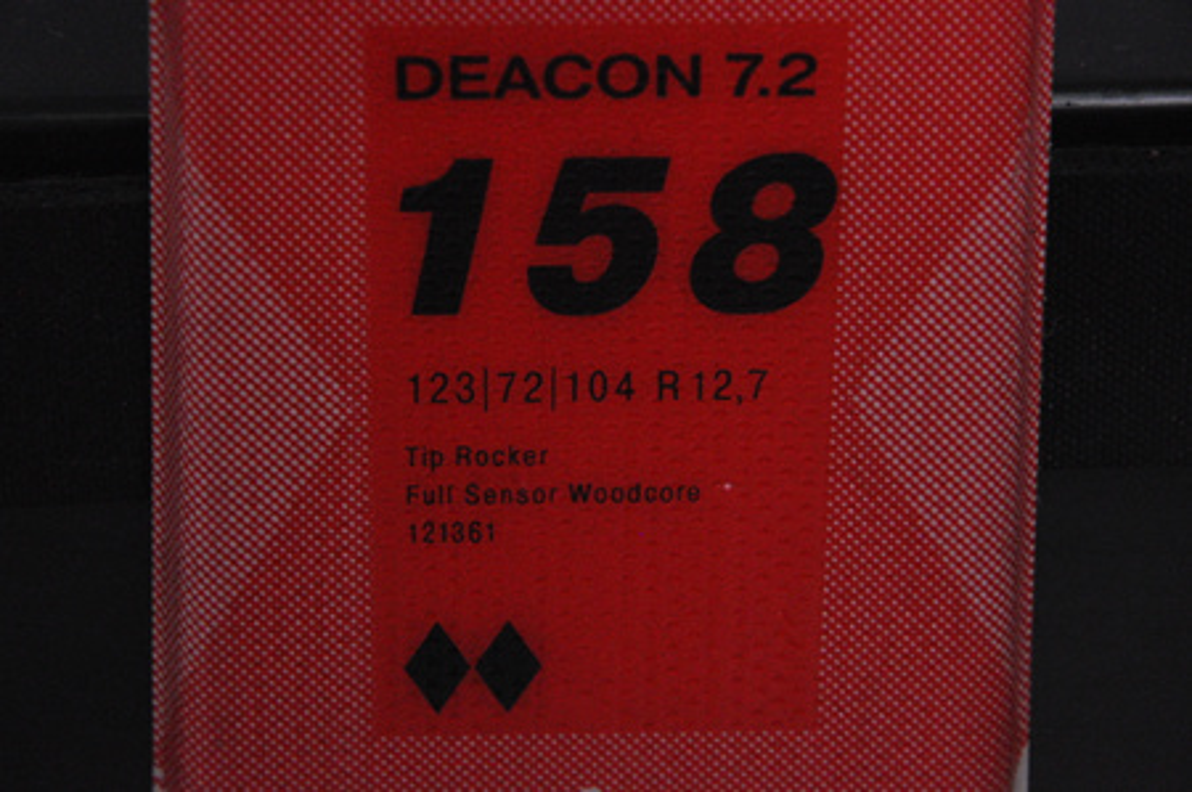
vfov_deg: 8.7
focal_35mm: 158
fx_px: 5209
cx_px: 596
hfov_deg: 13.1
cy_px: 396
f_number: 9.5
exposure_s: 1/125
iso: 3200
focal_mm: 105
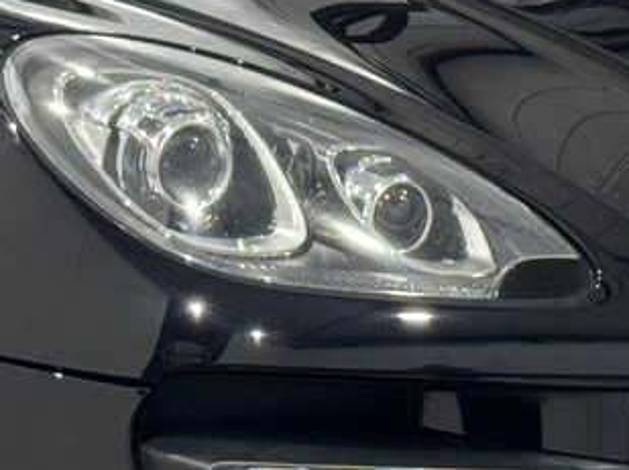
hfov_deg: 8.8
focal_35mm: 224
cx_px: 228
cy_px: 293
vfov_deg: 6.6
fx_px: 4066
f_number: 1.78
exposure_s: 1/100
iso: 125
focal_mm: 6.76
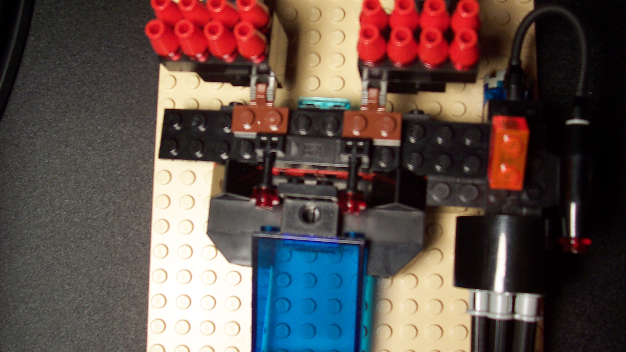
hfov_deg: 49.4
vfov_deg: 29.0
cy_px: 147
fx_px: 681
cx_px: 317
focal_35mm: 41
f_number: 2.8
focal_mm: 5.6
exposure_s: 1/60
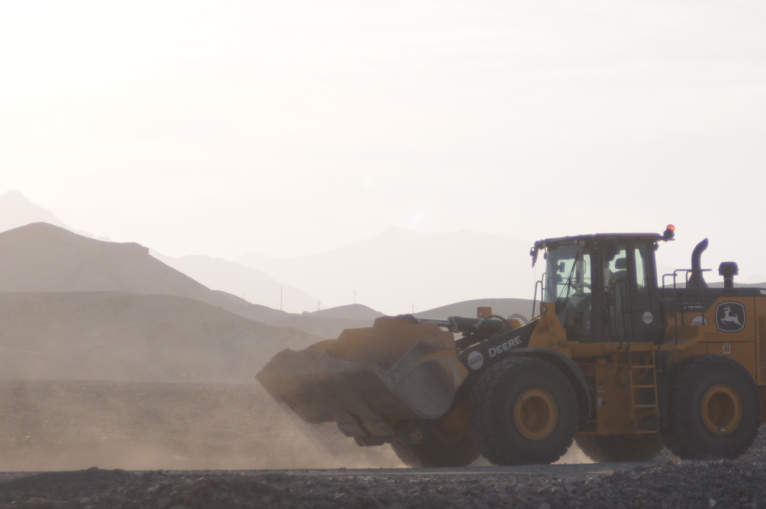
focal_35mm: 219
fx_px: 4655
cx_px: 617
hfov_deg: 9.4
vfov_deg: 6.3
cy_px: 356
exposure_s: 1/4000
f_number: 4
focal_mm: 90
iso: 250
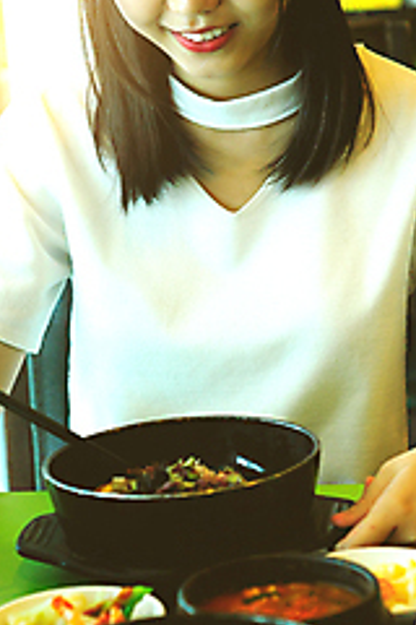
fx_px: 2166
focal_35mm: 125
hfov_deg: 11.0
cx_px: 229
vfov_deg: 16.4
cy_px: 273
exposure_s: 1/100
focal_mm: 50
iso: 250
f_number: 3.5
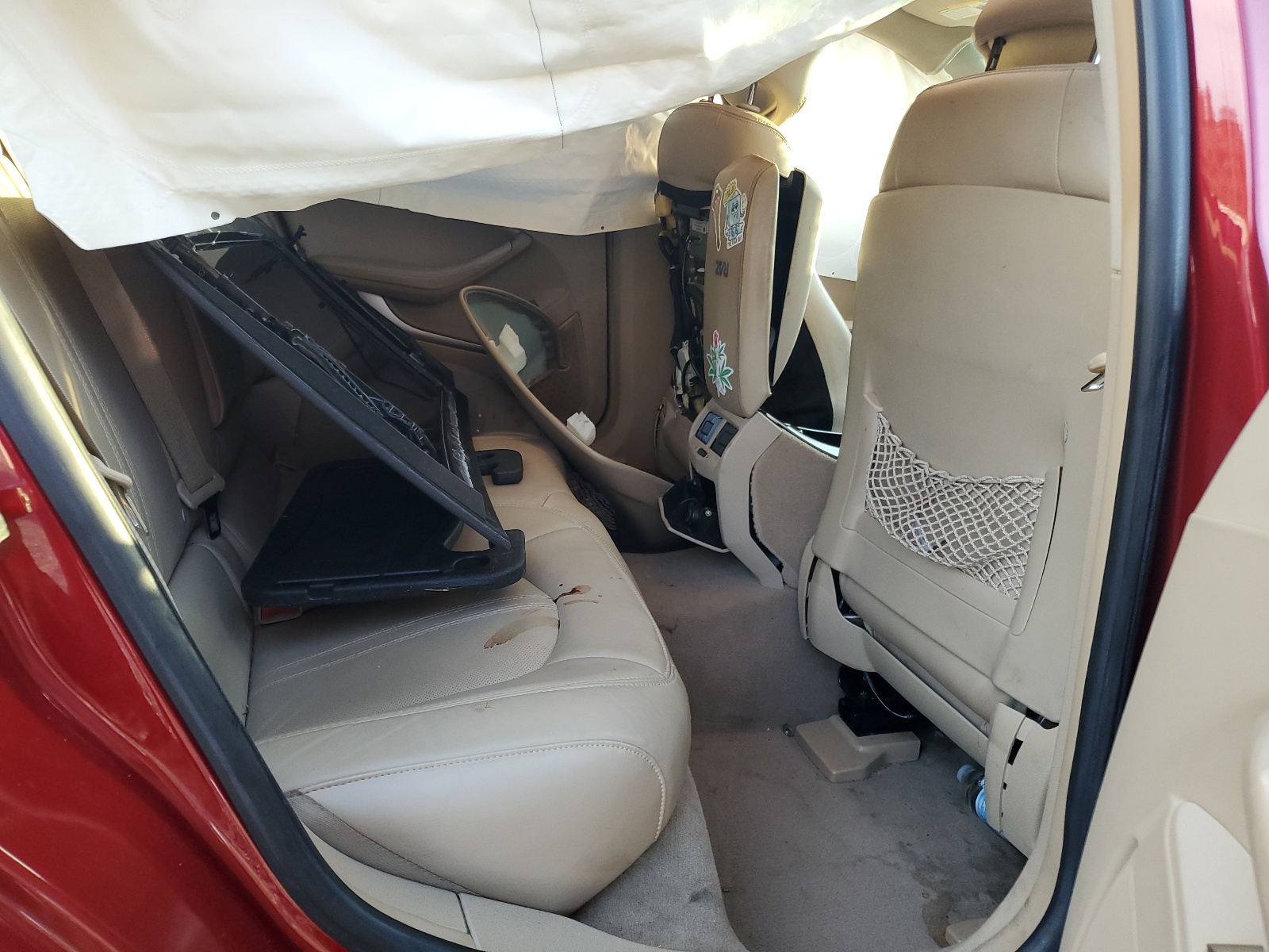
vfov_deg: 53.1
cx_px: 634
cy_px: 476
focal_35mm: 26
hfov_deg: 67.3
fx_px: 953
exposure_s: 1/120
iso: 83
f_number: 1.5
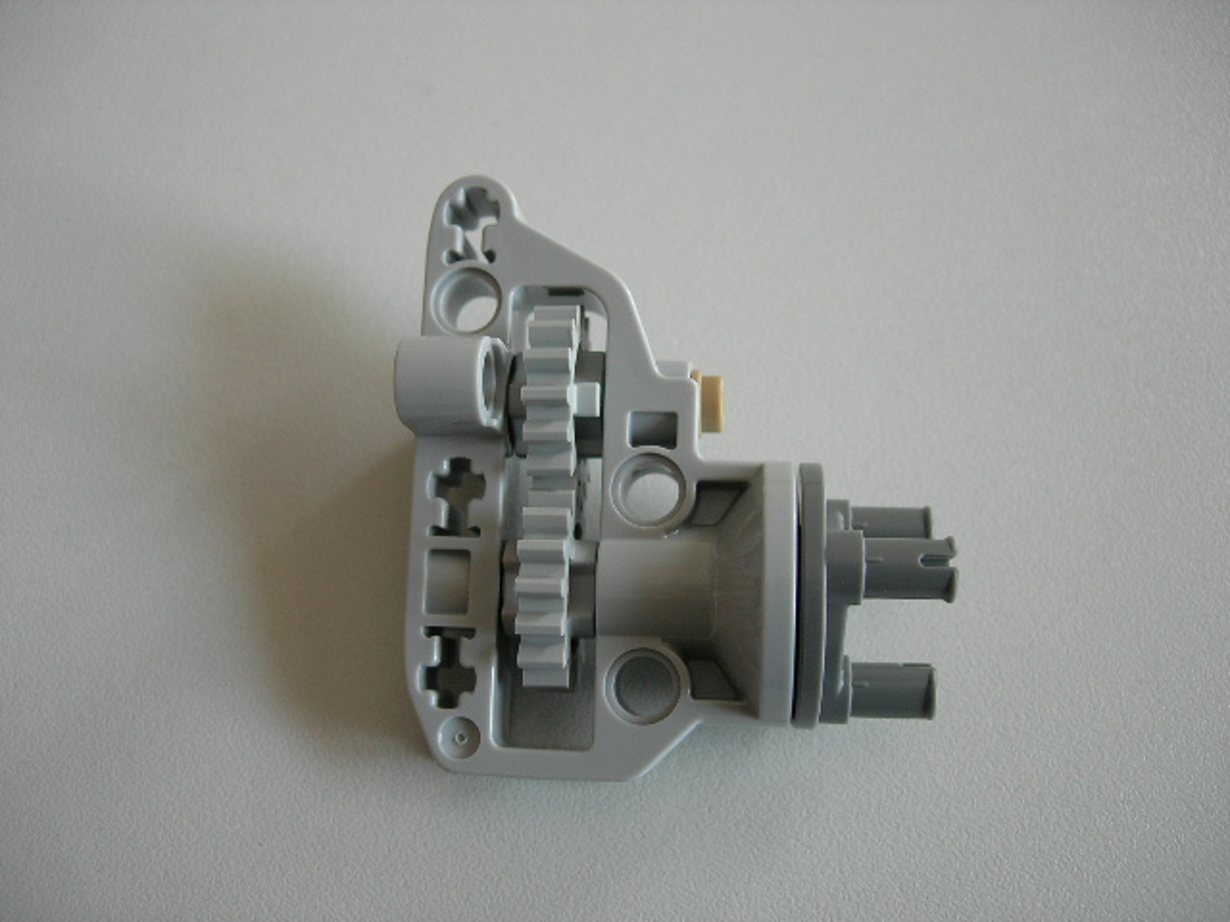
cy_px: 461
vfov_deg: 37.7
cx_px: 615
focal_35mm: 38
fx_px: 1350
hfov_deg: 49.0
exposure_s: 1/13.3
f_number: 2.8
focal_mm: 7.8
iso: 64
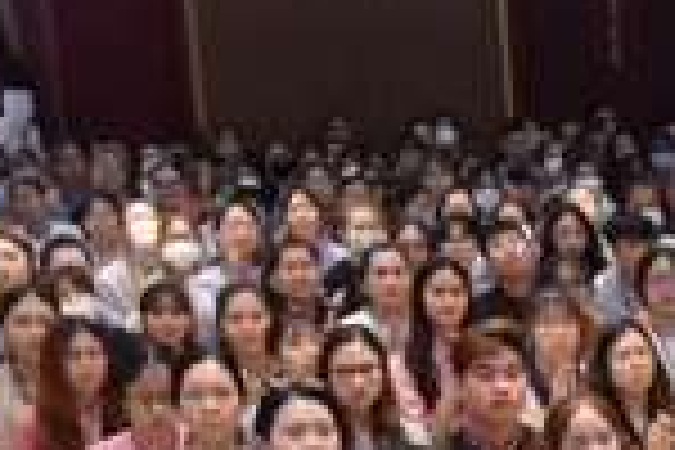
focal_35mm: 173
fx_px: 3243
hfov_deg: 11.4
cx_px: 1035
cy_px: 878
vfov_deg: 7.6
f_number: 5
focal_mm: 40
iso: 1600
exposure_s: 1/125
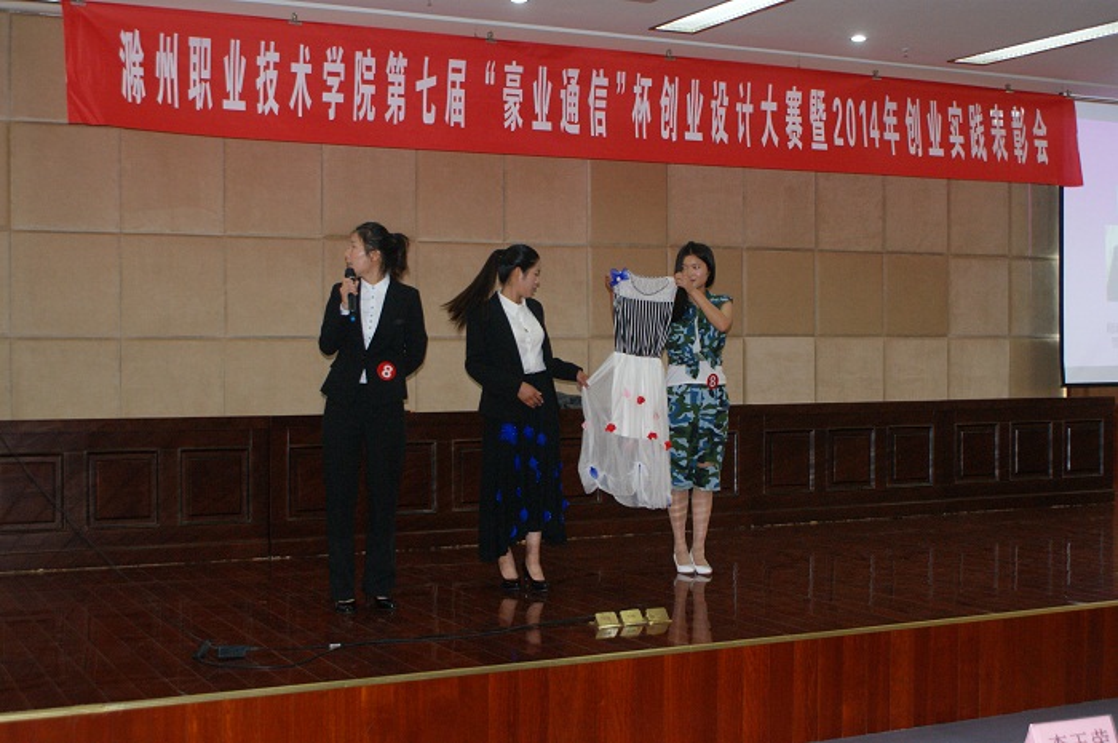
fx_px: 1396
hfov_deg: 43.6
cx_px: 559
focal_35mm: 45
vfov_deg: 29.8
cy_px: 372
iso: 400
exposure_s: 1/60
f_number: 5
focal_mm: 30
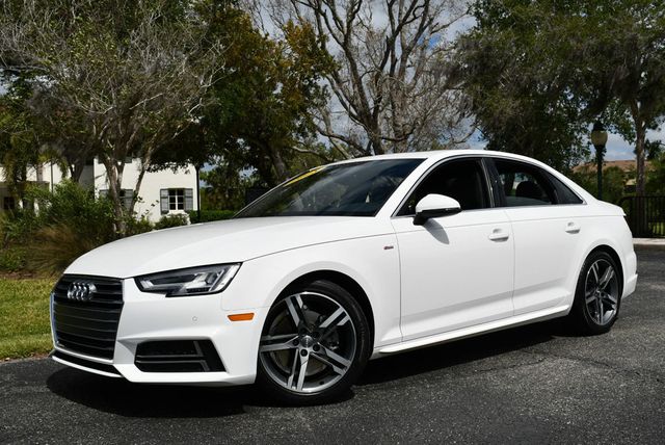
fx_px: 813
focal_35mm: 44
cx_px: 332
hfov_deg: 44.5
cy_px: 222
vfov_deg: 30.6
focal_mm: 22
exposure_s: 1/500
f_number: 11
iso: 100
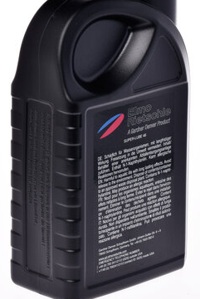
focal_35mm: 319
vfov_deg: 6.5
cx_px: 108
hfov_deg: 4.3
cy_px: 135
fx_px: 2656
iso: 100
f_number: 18
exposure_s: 1/100
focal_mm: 160
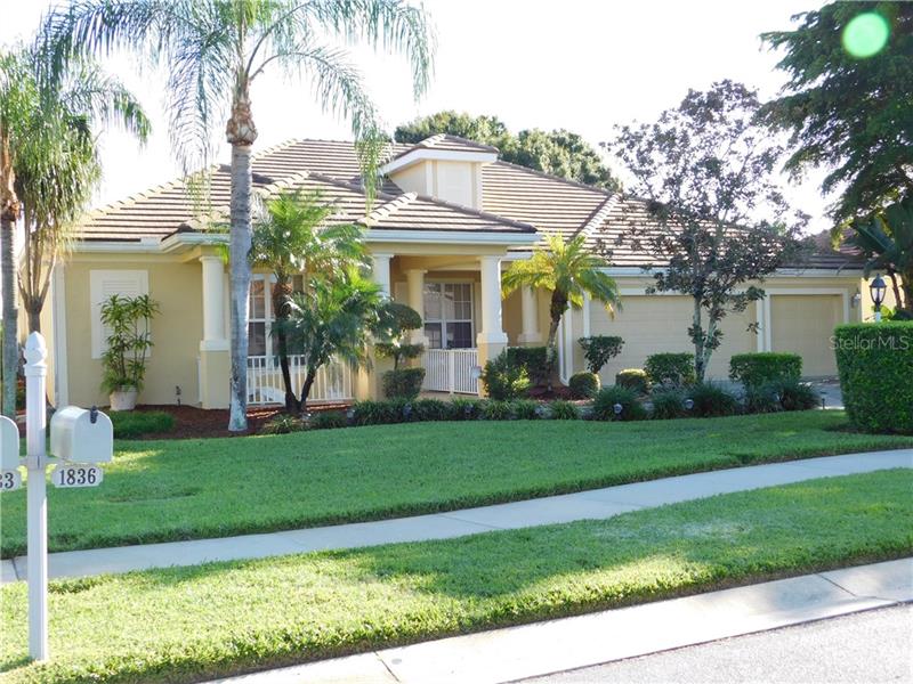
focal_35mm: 40
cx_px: 456
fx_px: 1055
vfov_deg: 36.0
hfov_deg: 46.8
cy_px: 342
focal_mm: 7.1
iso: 125
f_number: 3.6
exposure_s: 1/250
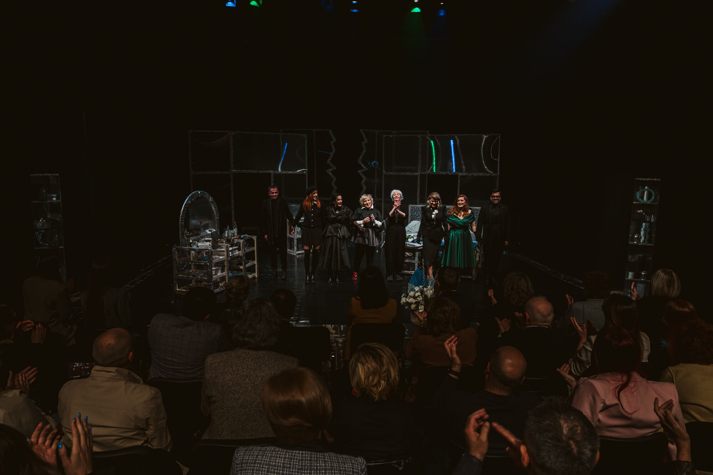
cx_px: 356
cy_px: 238
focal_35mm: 24
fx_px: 475
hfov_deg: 73.8
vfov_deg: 53.1
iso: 1600
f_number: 5.6
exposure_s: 1/125
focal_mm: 24
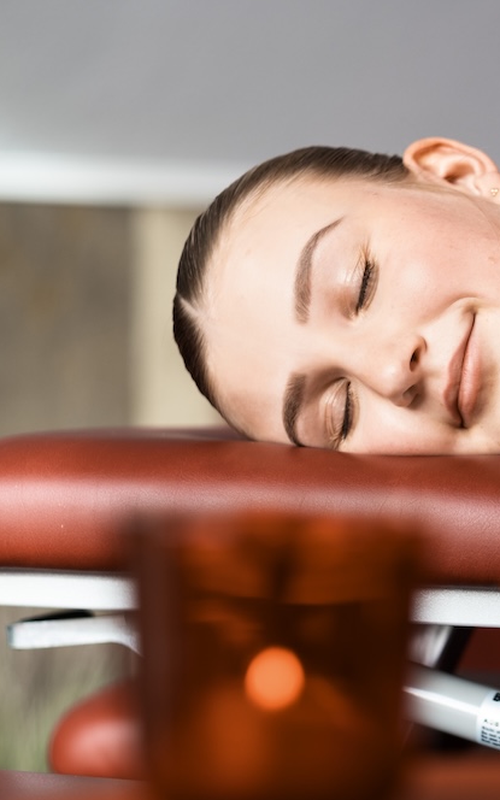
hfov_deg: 10.0
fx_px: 2813
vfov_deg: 16.2
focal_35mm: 129
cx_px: 580
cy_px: 401
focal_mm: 56
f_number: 2.2
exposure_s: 1/320
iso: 250
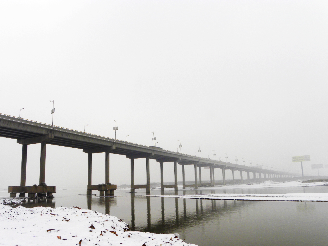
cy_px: 132
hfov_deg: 61.6
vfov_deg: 48.2
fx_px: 275
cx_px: 159
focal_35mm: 29
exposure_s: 1/410
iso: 64
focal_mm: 4.6
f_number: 6.3
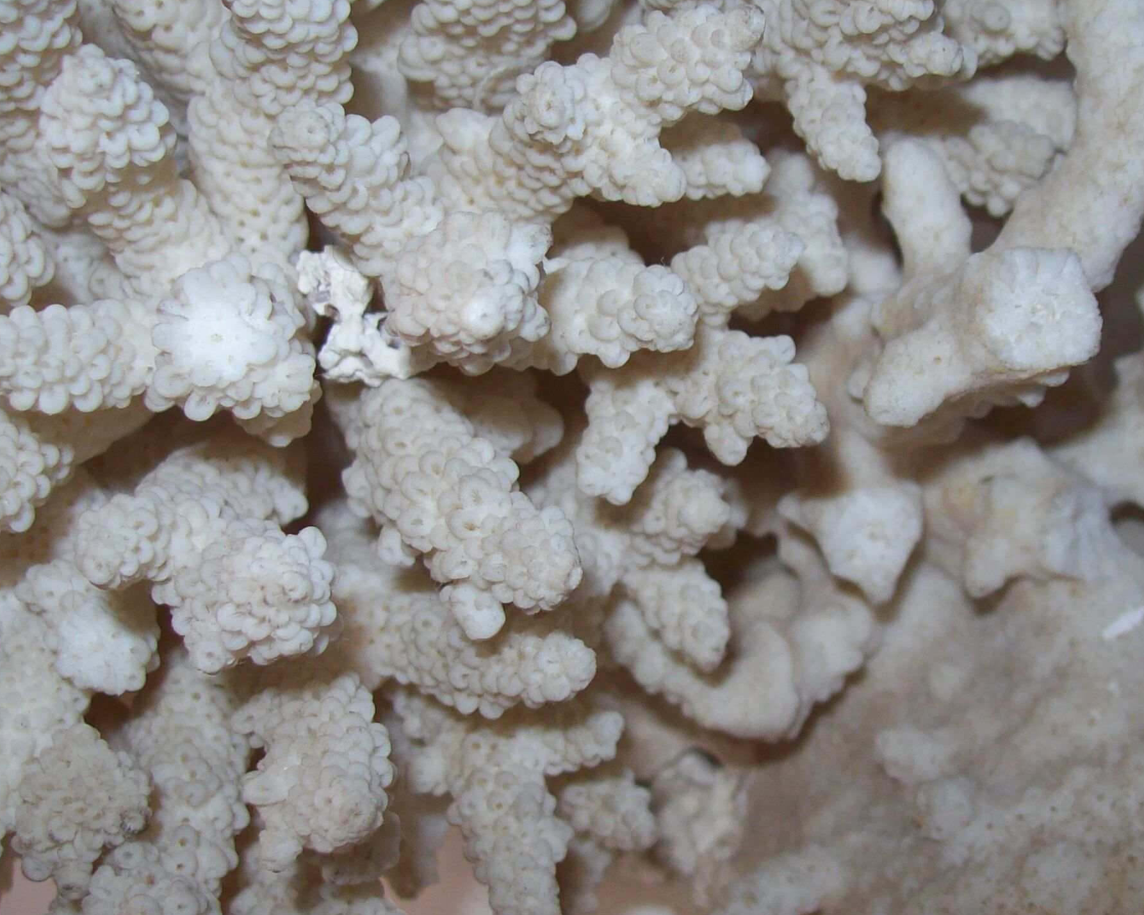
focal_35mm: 56
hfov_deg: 33.4
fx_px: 1896
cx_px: 718
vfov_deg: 27.1
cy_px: 495
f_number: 2.7
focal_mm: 6
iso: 80
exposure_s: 1/64
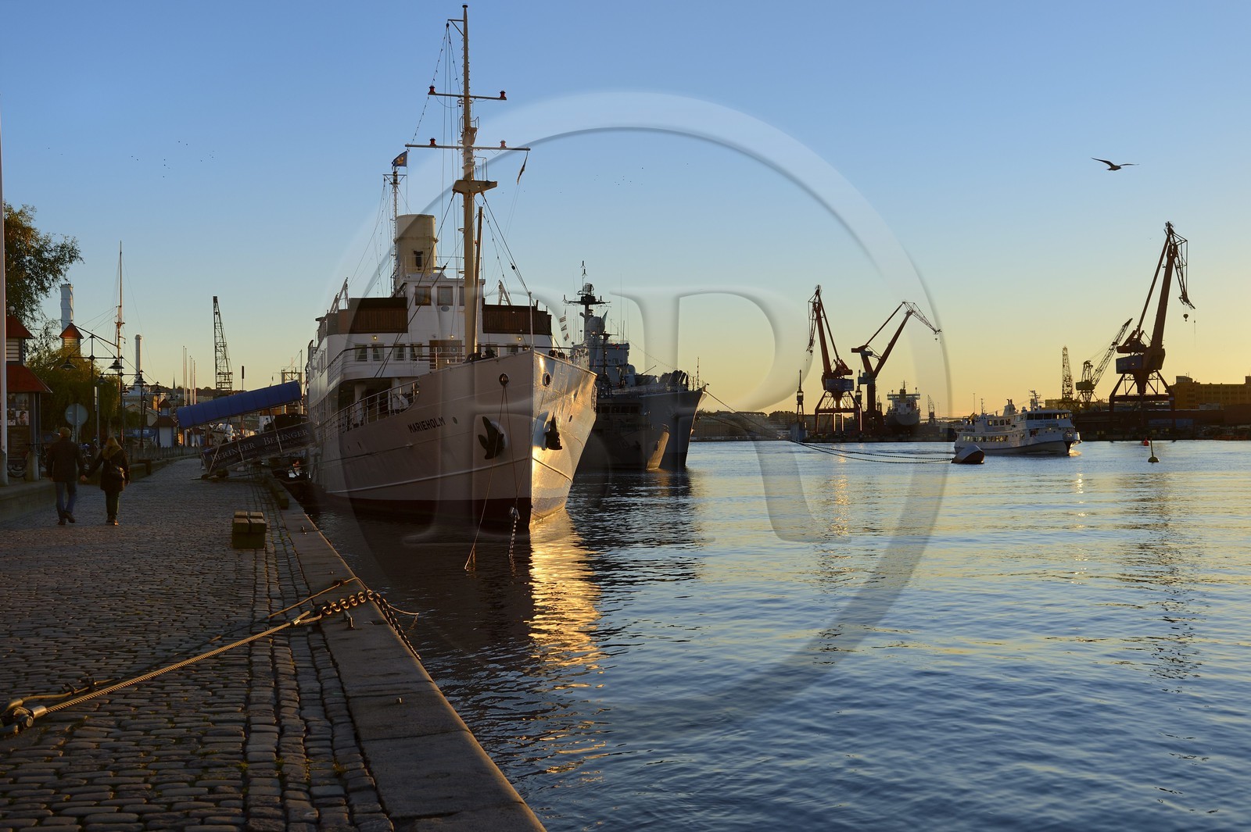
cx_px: 626
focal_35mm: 44
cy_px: 416
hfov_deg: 44.5
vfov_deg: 30.5
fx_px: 1528
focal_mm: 44
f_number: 8
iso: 200
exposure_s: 1/250
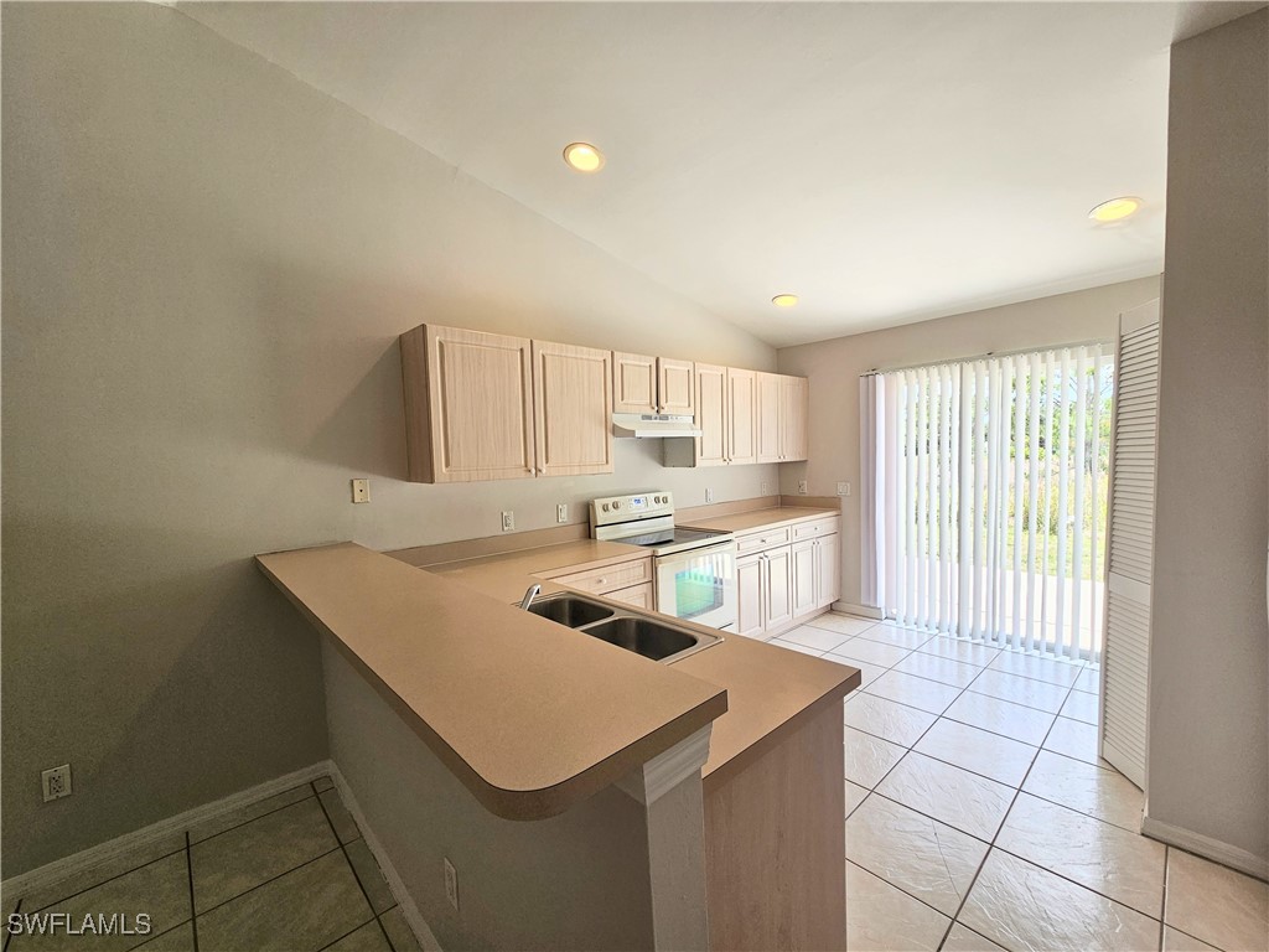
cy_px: 476
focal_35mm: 13
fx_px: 477
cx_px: 634
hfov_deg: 106.2
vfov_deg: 89.9
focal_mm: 2.2
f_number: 2.2
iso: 50
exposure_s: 1/186
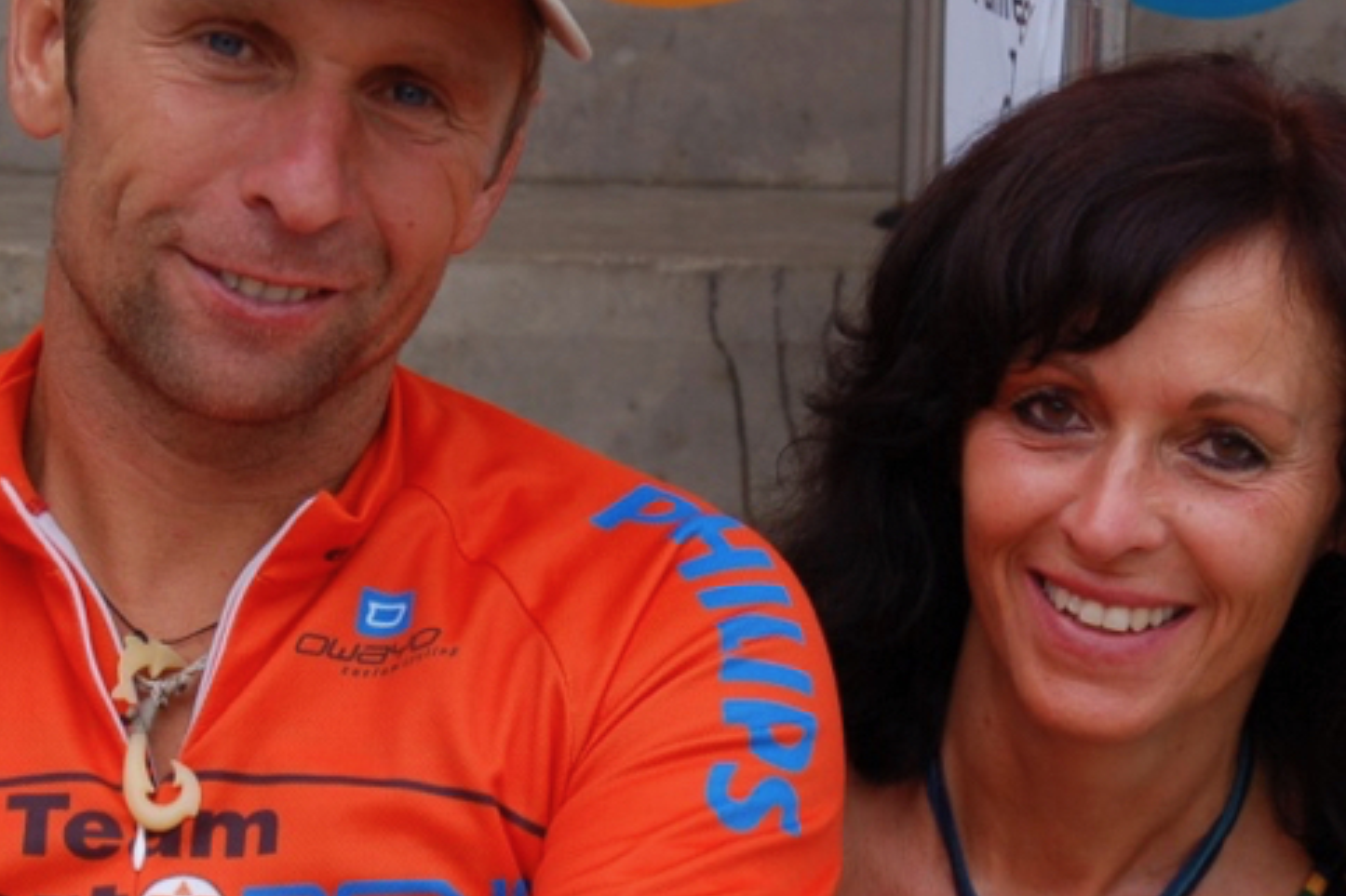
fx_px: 6543
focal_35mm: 175
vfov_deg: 7.8
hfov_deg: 11.7
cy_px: 359
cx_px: 589
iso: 220
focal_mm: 55
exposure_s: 1/125
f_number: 5.6
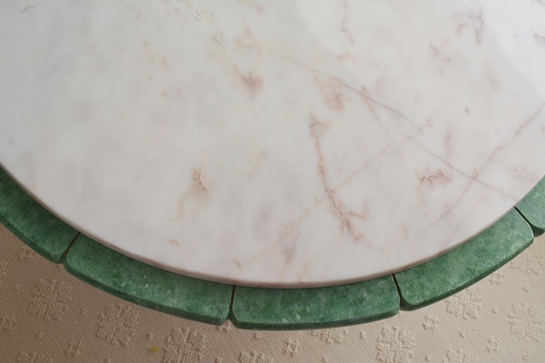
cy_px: 182
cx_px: 272
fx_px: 545
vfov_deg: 36.9
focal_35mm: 36
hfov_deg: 53.1
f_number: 5.6
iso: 200
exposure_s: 1/125
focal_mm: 24
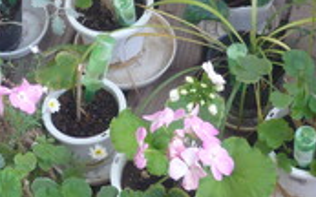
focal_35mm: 125
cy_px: 47
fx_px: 1076
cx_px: 130
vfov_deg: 10.5
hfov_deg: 16.7
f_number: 3.8
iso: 200
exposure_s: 1/30
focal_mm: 8.4
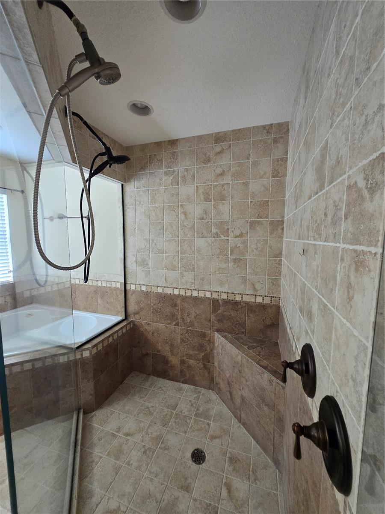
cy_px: 257
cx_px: 192
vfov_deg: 106.2
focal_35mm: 13
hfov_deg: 89.9
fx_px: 193
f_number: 2.2
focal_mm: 1.7
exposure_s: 1/60
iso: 250
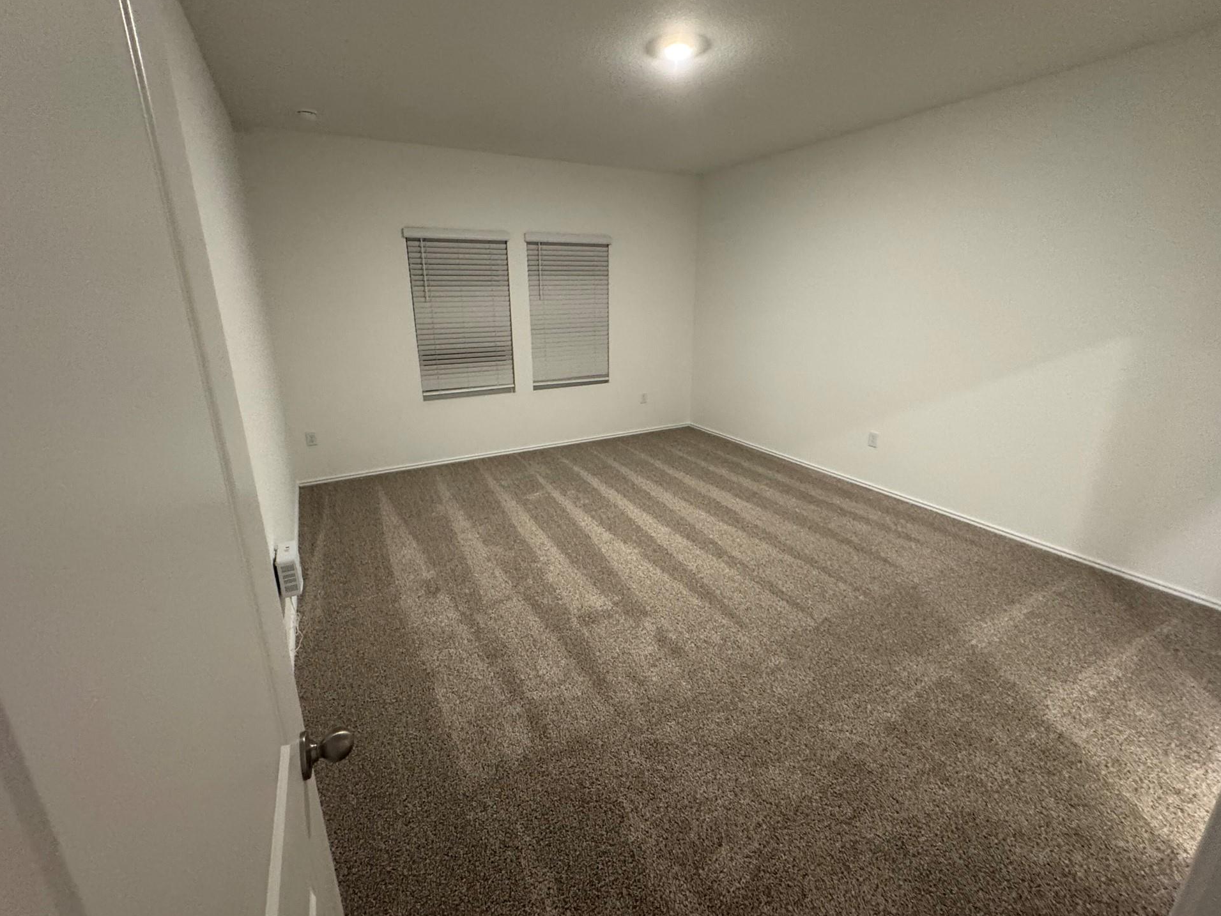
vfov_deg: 81.7
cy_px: 443
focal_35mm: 15
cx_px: 602
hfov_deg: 98.2
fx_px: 529
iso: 500
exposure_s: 1/60
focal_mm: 2.22
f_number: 2.2
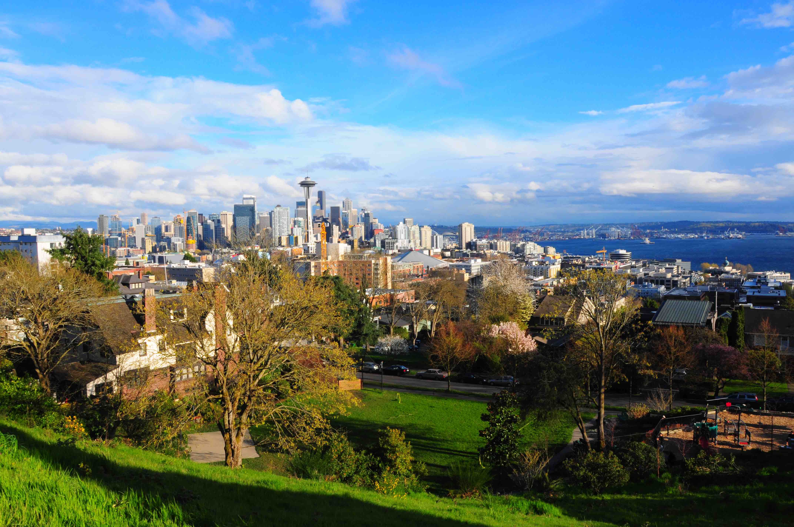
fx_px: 595
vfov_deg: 47.8
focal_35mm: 27
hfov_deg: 67.4
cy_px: 264
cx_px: 397
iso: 200
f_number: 18
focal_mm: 18
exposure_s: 1/100
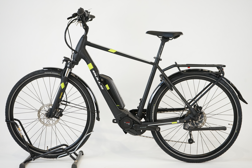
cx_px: 126
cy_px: 84
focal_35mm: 59
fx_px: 413
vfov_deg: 23.0
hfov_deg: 33.9
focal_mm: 59
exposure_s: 1/200
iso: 1600
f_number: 5.6
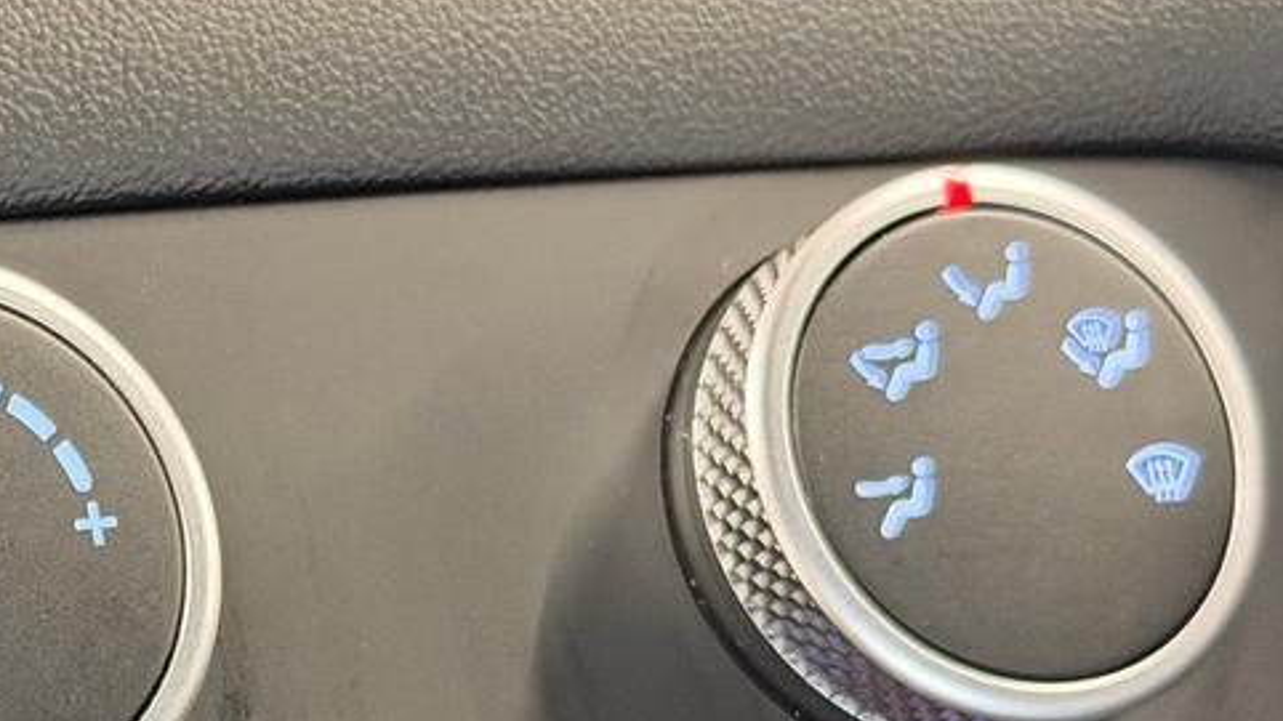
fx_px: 4728
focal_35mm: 139
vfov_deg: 8.6
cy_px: 817
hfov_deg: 15.0
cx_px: -200
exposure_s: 1/24
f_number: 1.78
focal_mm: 6.76
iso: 640
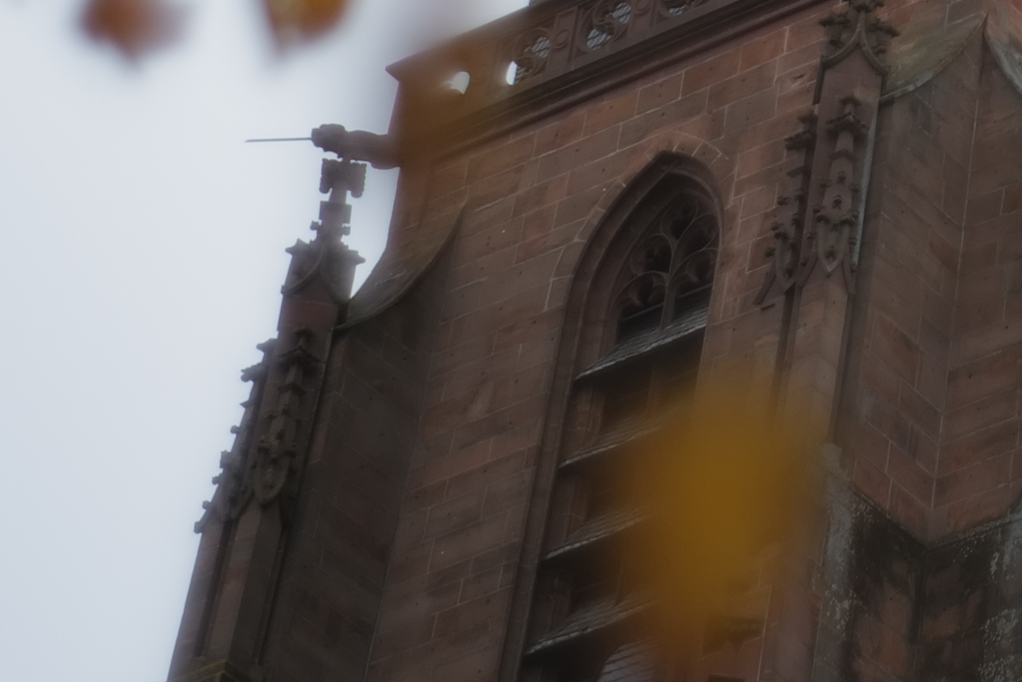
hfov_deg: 11.3
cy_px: -421
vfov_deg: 7.7
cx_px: 1457
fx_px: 4969
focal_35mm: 175
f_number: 2.4
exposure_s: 1/200
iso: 100
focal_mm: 35
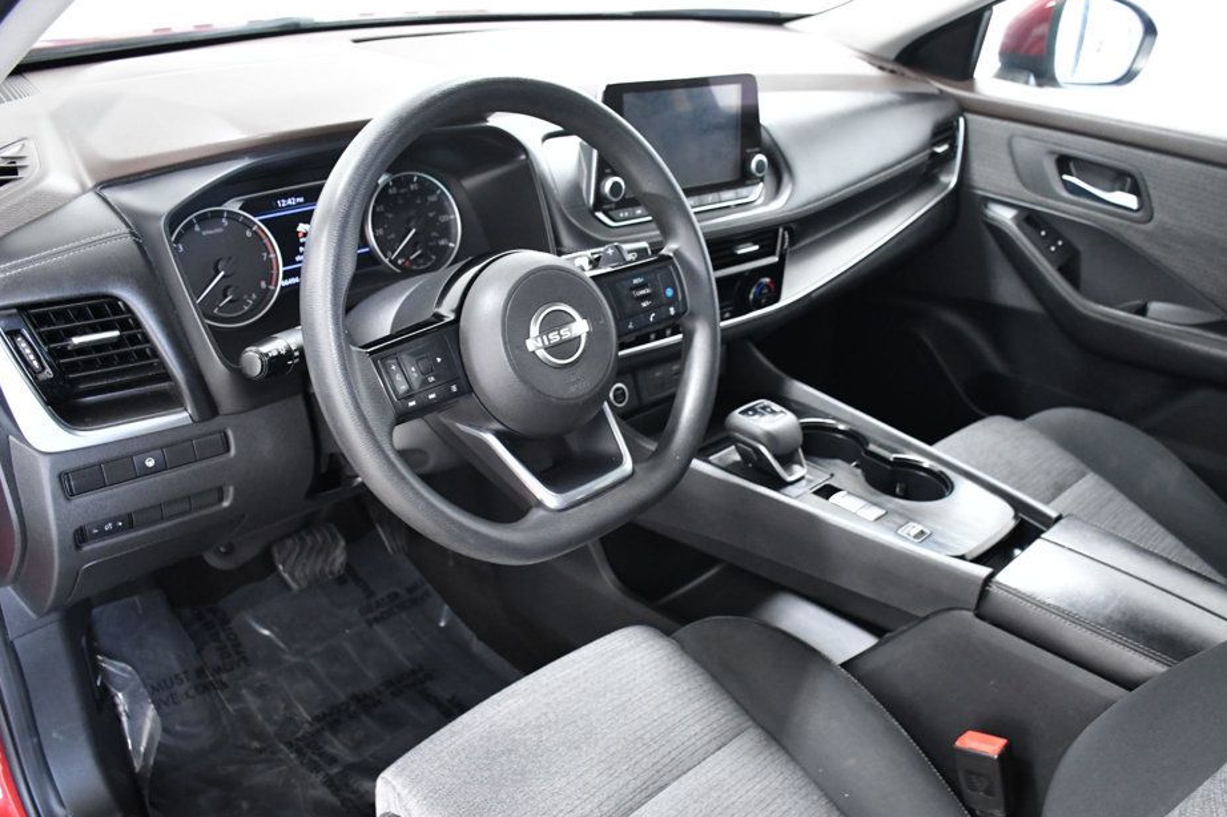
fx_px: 1022
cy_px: 443
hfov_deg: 61.9
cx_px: 659
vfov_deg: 43.5
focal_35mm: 30
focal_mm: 18
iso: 2500
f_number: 4.5
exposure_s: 1/80
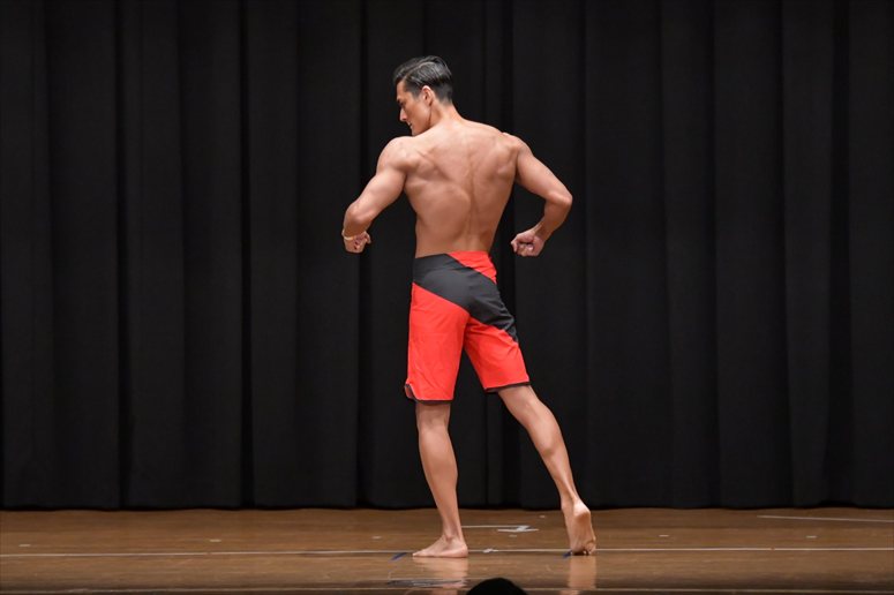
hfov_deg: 9.2
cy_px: 298
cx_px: 447
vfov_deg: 6.1
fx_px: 5585
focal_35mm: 225
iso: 6400
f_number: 5.6
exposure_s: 1/400
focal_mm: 150
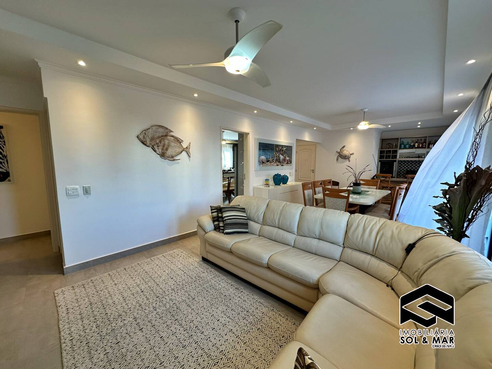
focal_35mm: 14
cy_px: 184
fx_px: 199
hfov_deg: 102.1
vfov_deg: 85.7
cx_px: 246
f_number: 2.2
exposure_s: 1/120
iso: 160
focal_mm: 2.22
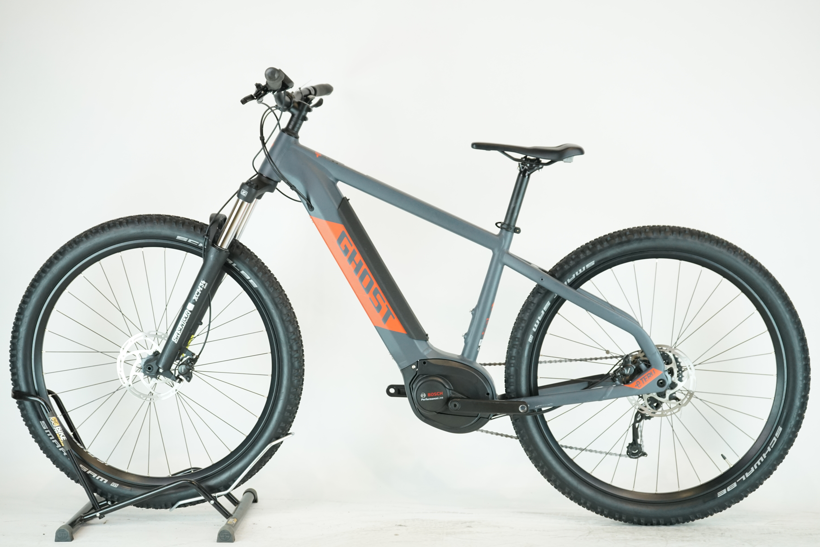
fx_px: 1389
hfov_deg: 32.9
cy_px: 274
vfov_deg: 22.3
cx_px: 410
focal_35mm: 61
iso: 1600
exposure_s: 1/200
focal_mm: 61
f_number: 5.6
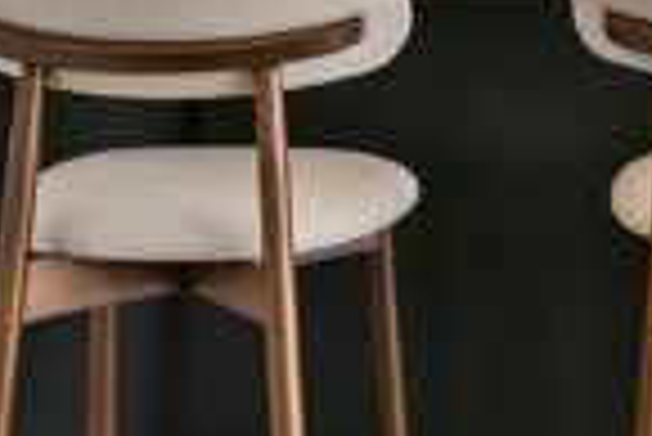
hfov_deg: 13.3
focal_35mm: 146
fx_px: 2647
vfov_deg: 9.0
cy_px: -351
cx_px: 971
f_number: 22
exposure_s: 1/6
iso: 640
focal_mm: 33
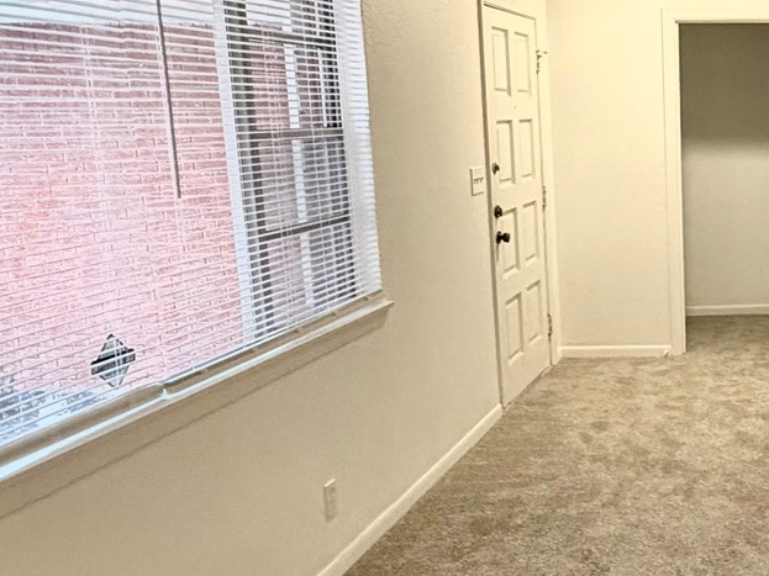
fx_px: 1022
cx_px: 854
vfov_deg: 31.5
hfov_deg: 35.1
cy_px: 282
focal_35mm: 46
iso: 320
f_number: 2.2
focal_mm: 2.22
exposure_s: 1/60
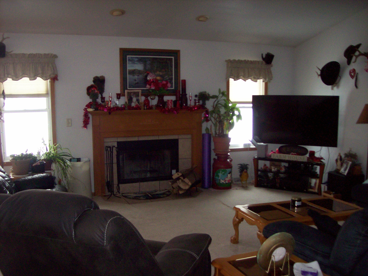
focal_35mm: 36
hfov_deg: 51.4
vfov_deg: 39.6
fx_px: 383
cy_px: 138
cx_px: 184
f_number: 2.7
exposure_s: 1/64
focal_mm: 6
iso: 140
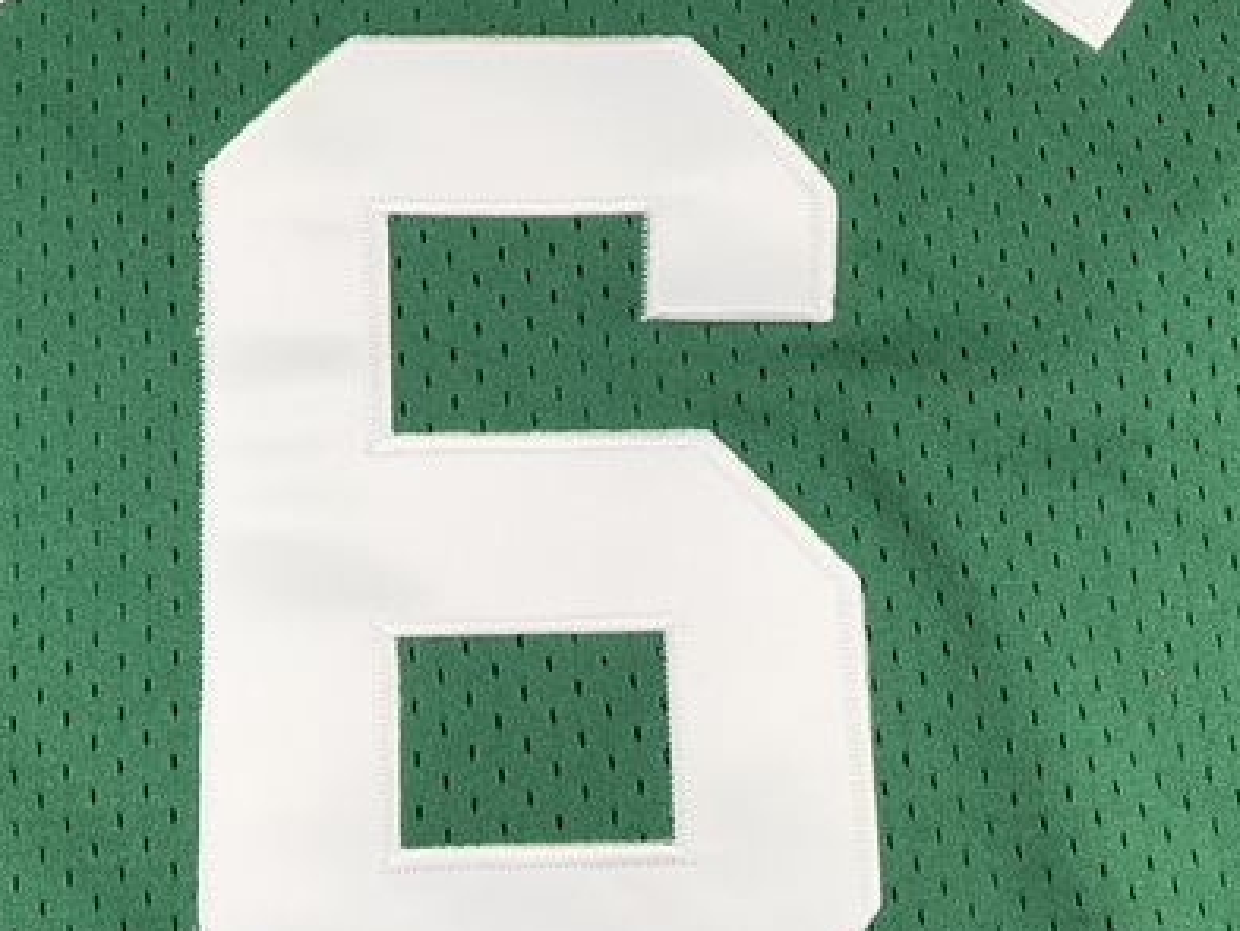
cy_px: 256
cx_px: 470
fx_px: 2042
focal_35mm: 57
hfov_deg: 33.6
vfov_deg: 25.4
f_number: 1.8
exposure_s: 1/50
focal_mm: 3.99
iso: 20
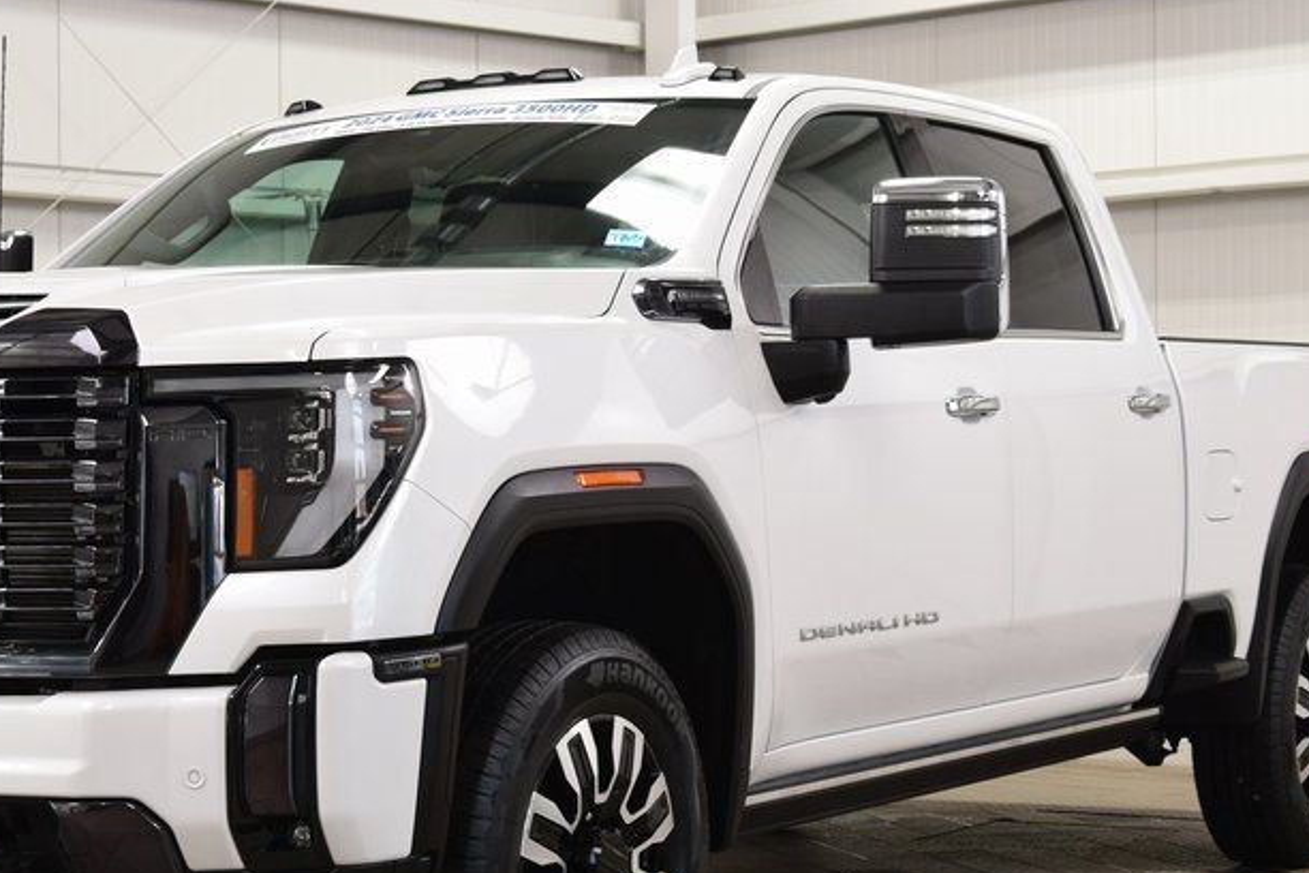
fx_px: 3194
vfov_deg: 15.5
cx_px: 481
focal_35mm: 88
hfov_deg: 23.1
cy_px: 538
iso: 640
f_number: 7.1
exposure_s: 1/30
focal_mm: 35
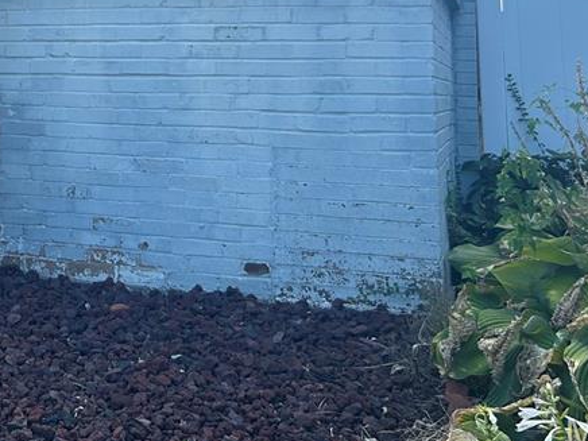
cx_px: 11
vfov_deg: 22.5
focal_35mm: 61
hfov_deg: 29.7
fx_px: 1036
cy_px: -57
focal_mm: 5.7
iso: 50
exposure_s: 1/932
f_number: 1.5
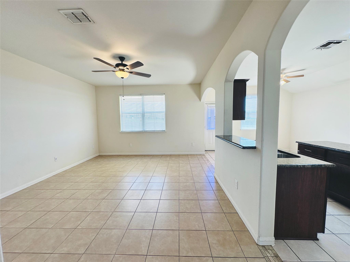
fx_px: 142
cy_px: 131
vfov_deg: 85.7
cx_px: 175
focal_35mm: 14
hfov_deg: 102.1
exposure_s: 1/120
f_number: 2.2
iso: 80
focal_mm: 2.22
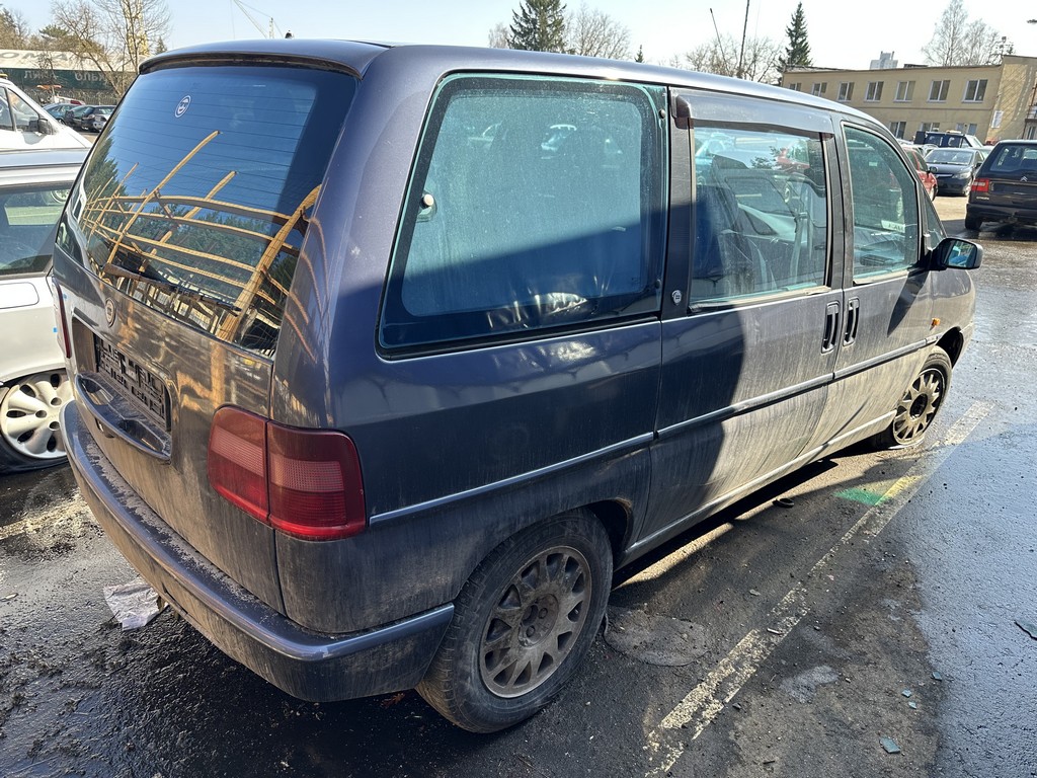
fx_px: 719
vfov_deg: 56.8
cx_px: 518
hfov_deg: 71.6
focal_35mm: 24
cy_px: 389
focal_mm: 6.86
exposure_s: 1/549
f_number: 1.78
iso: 80
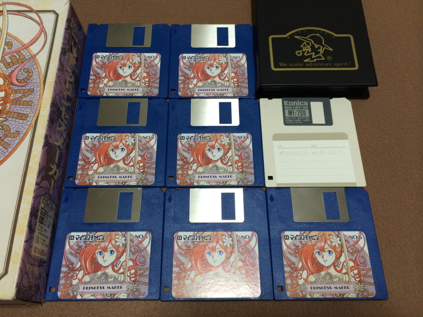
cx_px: 212
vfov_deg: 46.8
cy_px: 158
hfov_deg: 60.0
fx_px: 367
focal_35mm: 30
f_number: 2.2
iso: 100
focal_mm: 4.12
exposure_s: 1/30
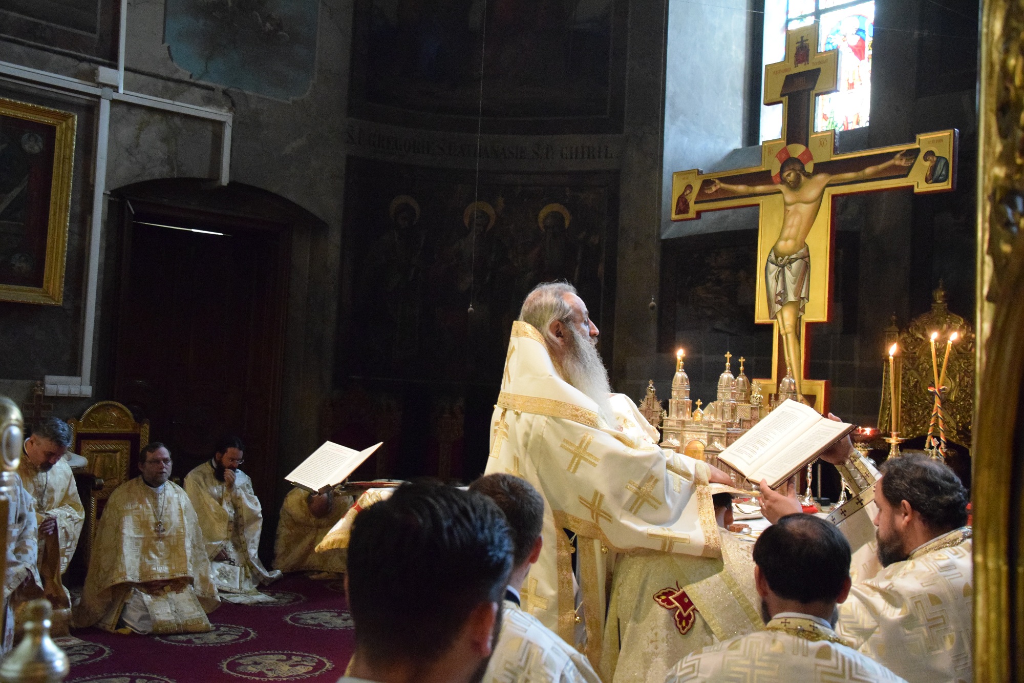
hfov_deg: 51.3
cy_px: 342
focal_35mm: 38
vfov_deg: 35.5
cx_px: 512
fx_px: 1067
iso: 8000
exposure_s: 1/50
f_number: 4
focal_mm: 25
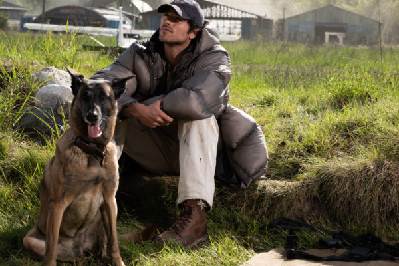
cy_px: 133
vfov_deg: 13.8
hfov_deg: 20.6
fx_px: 1097
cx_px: 200
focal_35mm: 99
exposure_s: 1/500
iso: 250
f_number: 6.4
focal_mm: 66
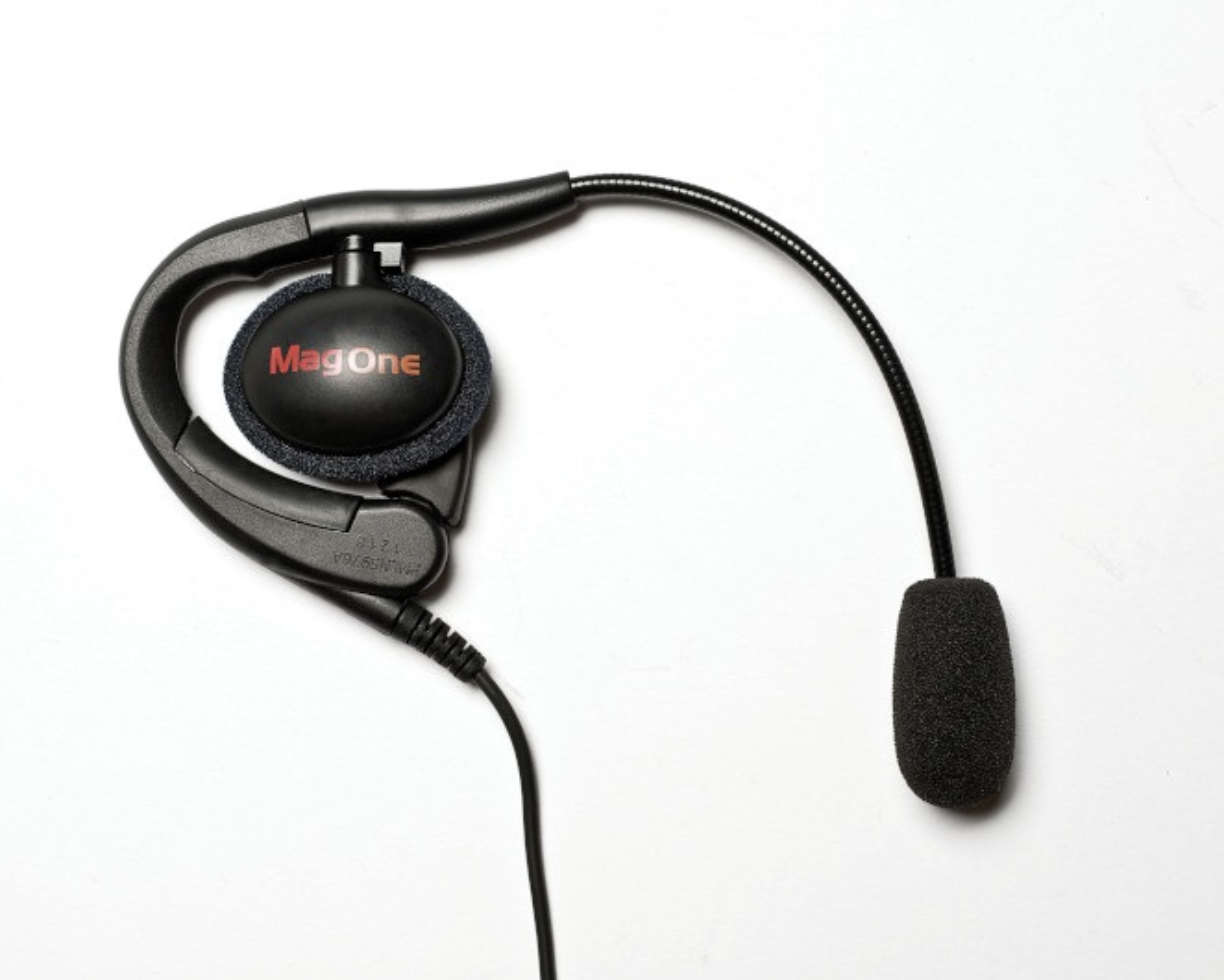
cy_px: 491
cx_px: 588
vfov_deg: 22.5
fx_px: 2464
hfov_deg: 27.9
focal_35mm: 68
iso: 100
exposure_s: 1/160
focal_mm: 60
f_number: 8
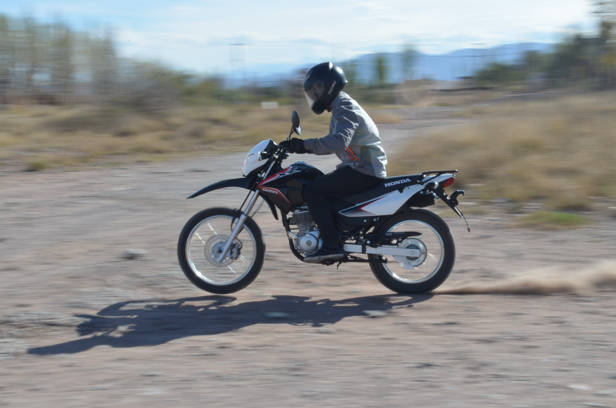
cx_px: 308
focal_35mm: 66
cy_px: 204
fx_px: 1127
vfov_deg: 20.5
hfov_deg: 30.6
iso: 400
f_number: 36
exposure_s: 1/50
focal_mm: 44
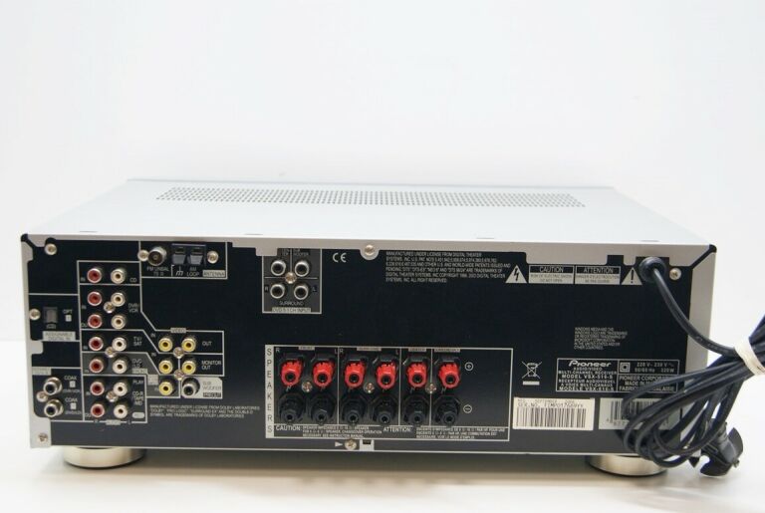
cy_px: 256
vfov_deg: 25.9
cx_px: 382
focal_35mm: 52
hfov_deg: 37.8
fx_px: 1118
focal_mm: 35
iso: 250
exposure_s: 1/60
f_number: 4.5
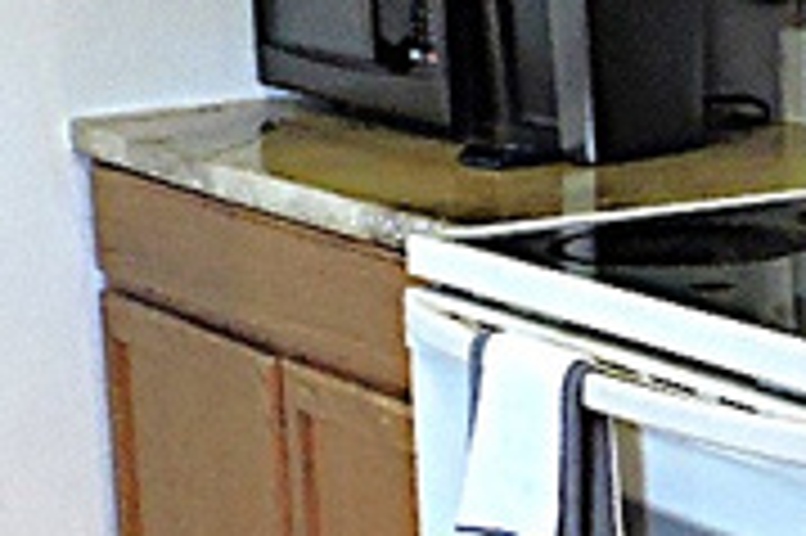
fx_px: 3199
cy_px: 360
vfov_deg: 9.6
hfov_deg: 13.9
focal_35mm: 143
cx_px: 1009
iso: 400
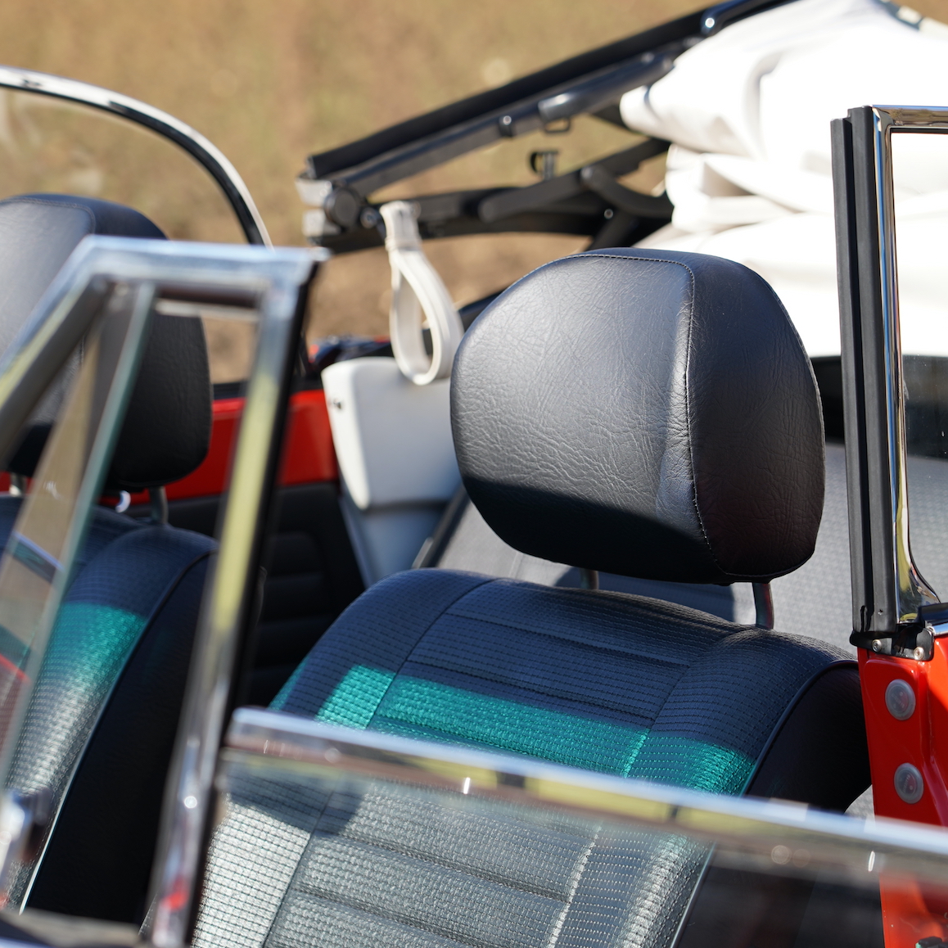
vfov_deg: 11.8
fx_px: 4586
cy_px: 454
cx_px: 372
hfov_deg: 11.8
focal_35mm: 148
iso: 100
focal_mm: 105
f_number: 5
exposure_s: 1/250
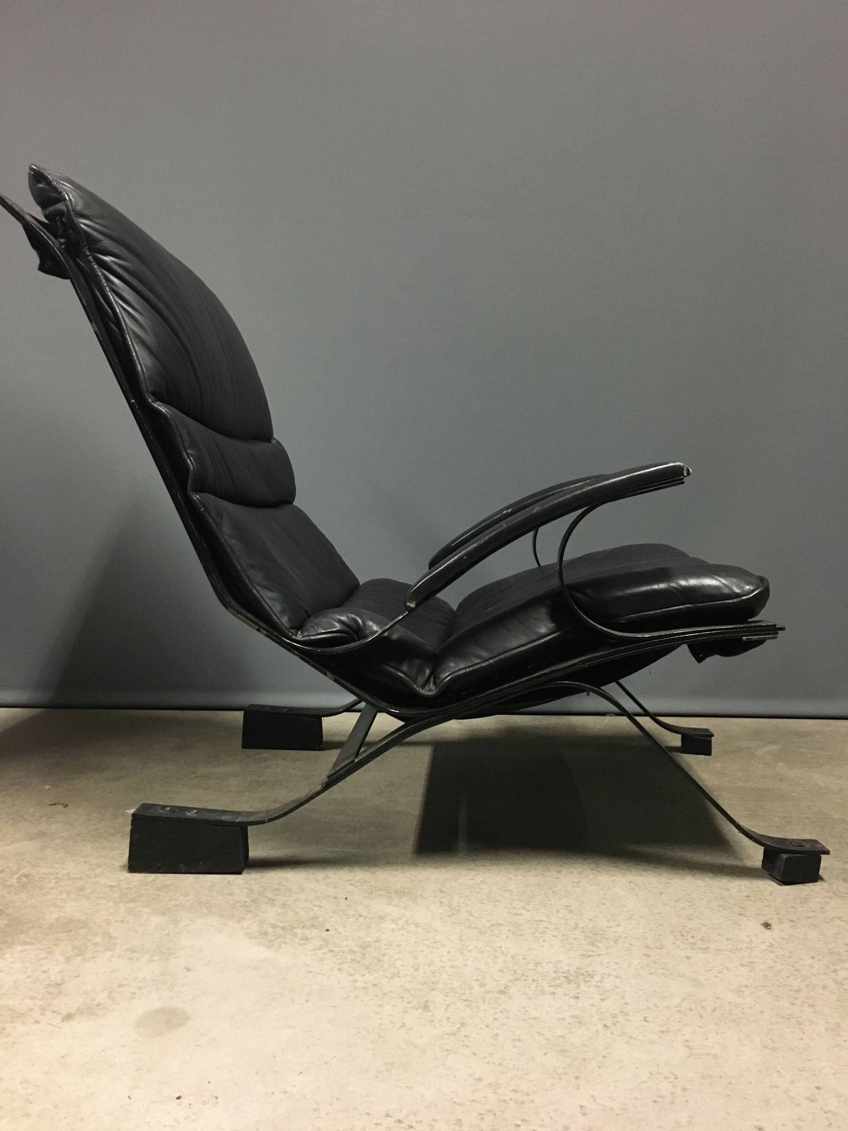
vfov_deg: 61.7
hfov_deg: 48.2
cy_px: 566
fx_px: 947
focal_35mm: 29
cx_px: 424
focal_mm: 4.15
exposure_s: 1/17
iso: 250
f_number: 2.2
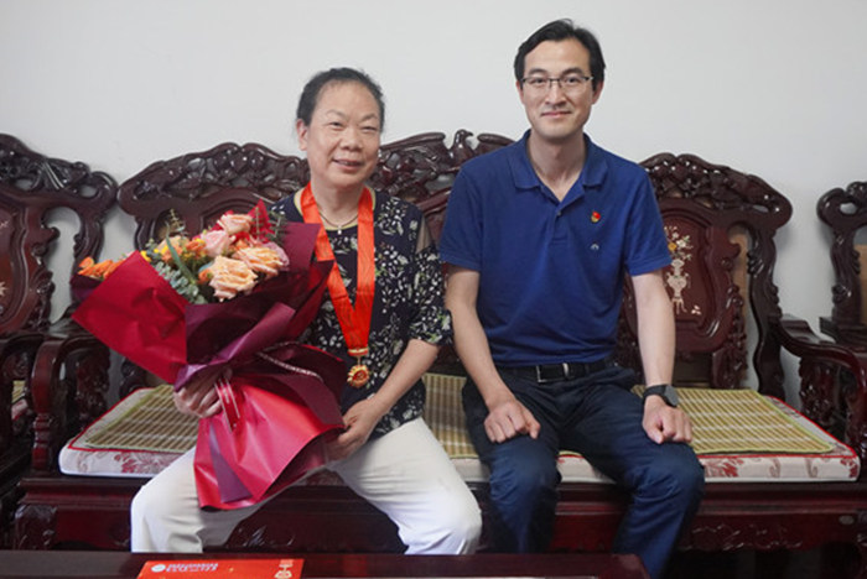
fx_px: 578
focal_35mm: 24
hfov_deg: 73.7
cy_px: 290
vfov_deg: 53.2
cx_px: 434
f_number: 4
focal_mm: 16
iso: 1600
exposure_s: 1/160
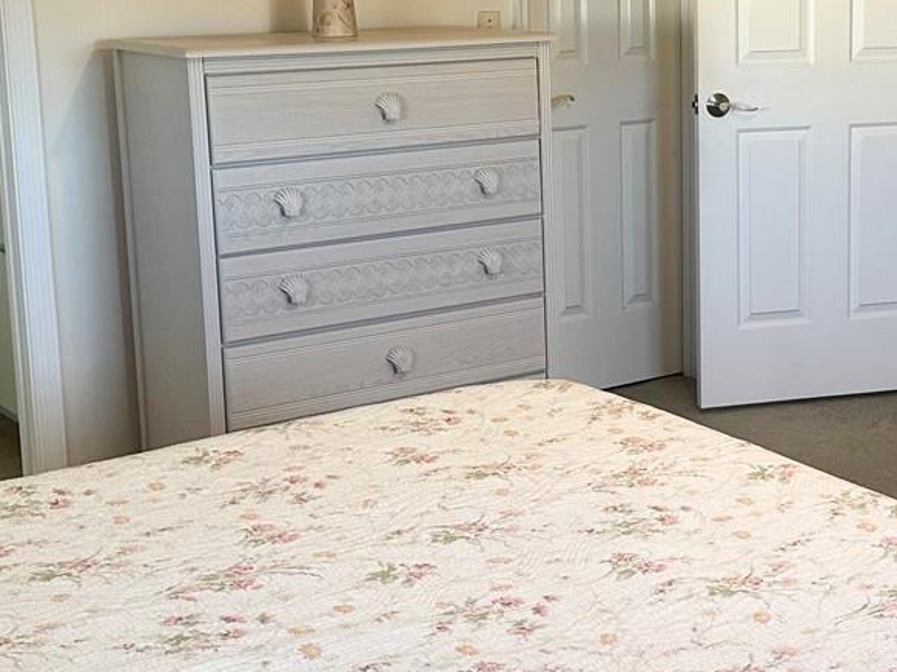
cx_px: 751
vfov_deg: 22.2
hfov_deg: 28.6
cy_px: 245
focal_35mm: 66
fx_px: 1710
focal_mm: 6.86
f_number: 1.78
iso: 160
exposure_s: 1/120
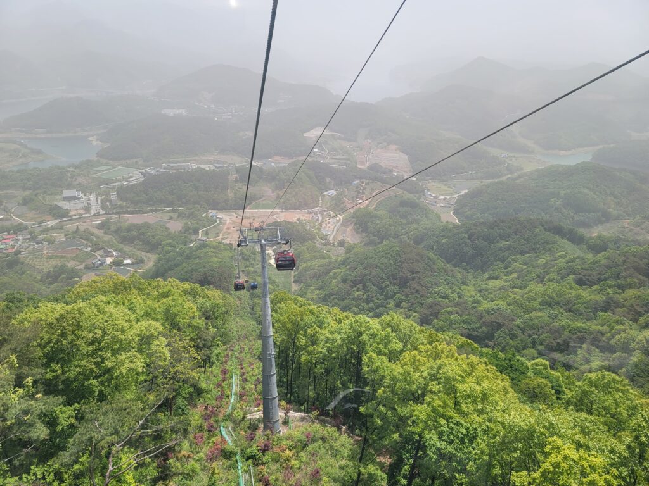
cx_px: 324
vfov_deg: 54.9
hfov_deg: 69.4
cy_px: 243
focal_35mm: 25
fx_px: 469
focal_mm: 7
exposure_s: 1/382
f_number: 1.8
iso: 20
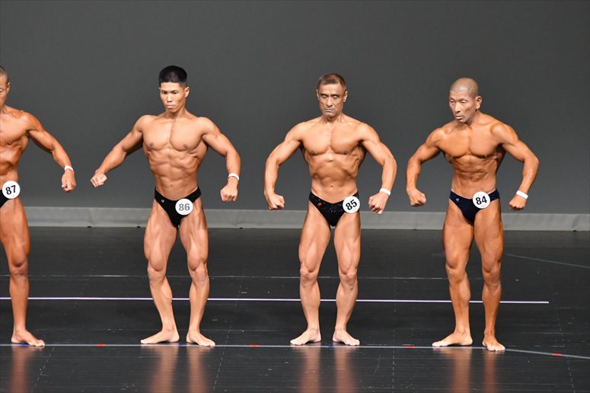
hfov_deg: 6.9
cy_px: 196
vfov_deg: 4.6
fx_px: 4914
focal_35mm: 300
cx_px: 295
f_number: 5.6
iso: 5000
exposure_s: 1/400
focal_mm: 200
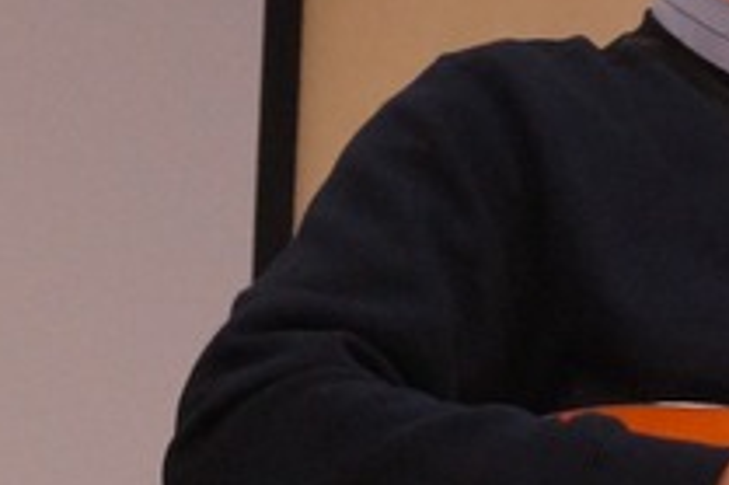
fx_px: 5218
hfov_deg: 7.8
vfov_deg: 5.3
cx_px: 1085
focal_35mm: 258
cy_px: 284
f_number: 8
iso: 1600
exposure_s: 1/40
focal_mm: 45
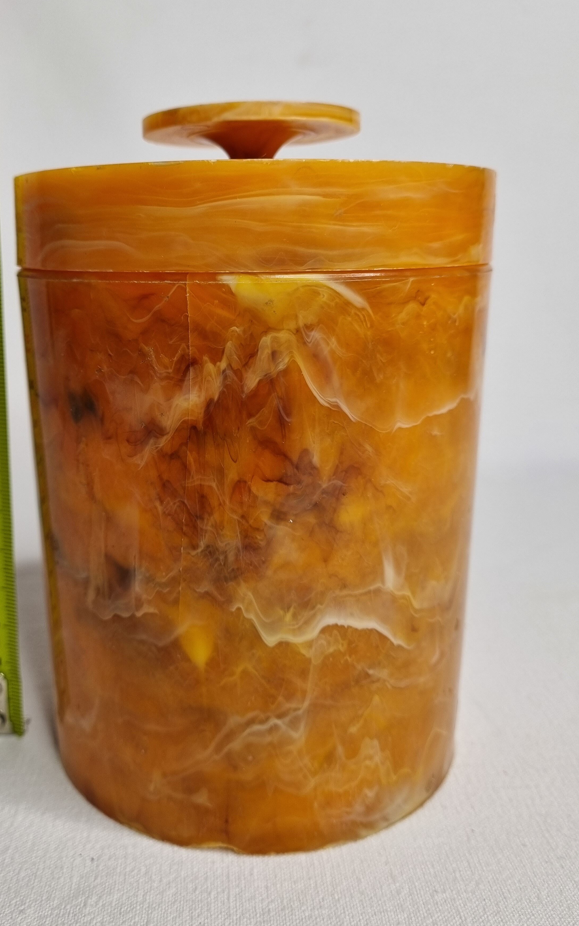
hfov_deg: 39.2
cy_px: 411
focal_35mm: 32
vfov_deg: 59.5
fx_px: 808
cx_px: 223
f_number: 1.8
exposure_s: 1/132
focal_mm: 5.4
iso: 50
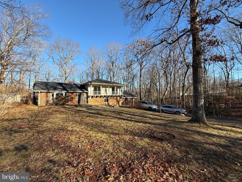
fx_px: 98
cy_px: 91
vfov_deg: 85.7
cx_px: 121
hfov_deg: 102.1
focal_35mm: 14
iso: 50
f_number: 2.2
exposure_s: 1/820
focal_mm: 2.22
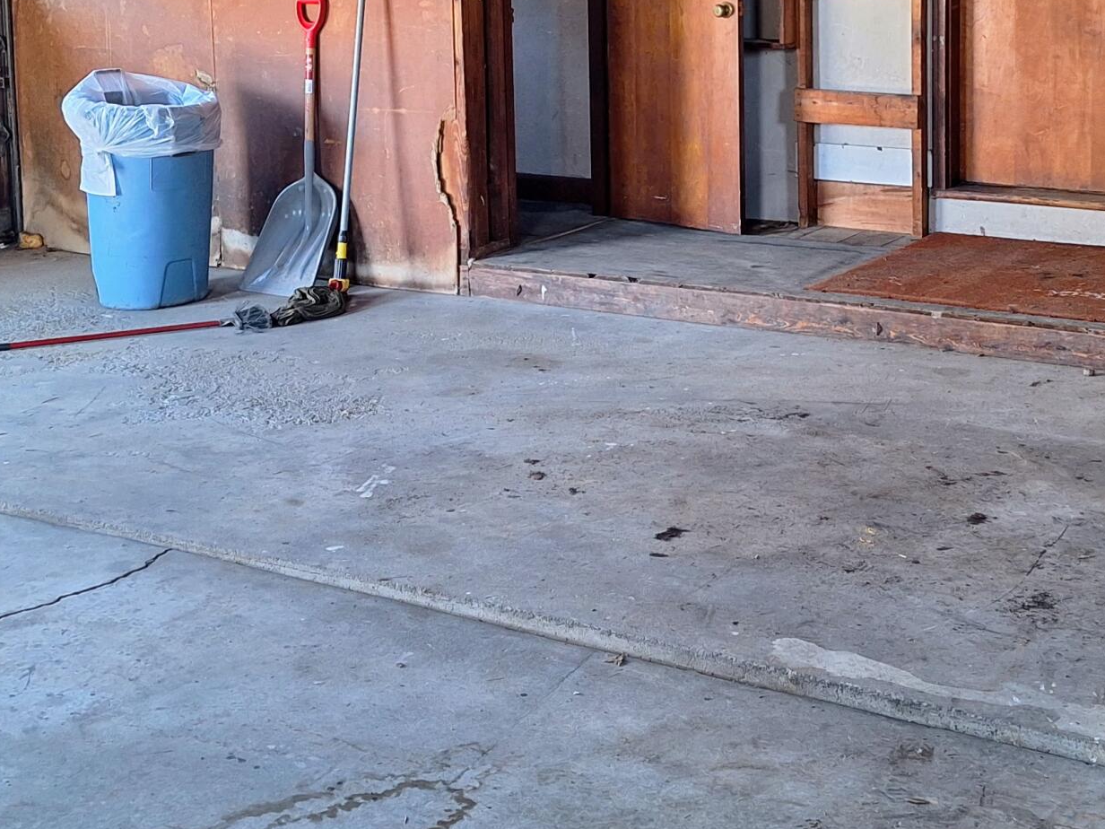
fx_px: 1788
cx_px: 691
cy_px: 111
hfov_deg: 34.2
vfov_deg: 25.4
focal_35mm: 56
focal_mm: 5.54
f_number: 1.8
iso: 125
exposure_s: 1/40
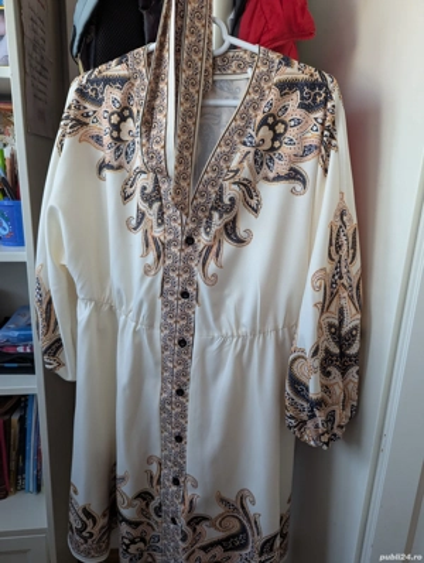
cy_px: 282
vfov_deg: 71.5
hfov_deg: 57.0
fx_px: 391
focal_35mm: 24
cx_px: 212
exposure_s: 1/66.6
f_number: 1.85
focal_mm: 6.81
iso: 187
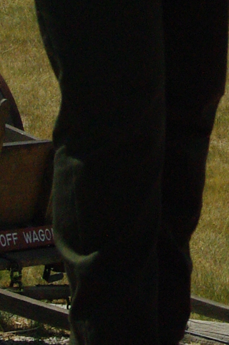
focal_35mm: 370
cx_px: 460
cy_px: -190
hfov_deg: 3.7
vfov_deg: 5.5
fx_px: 3542
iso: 800
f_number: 11
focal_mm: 37
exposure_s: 1/2000
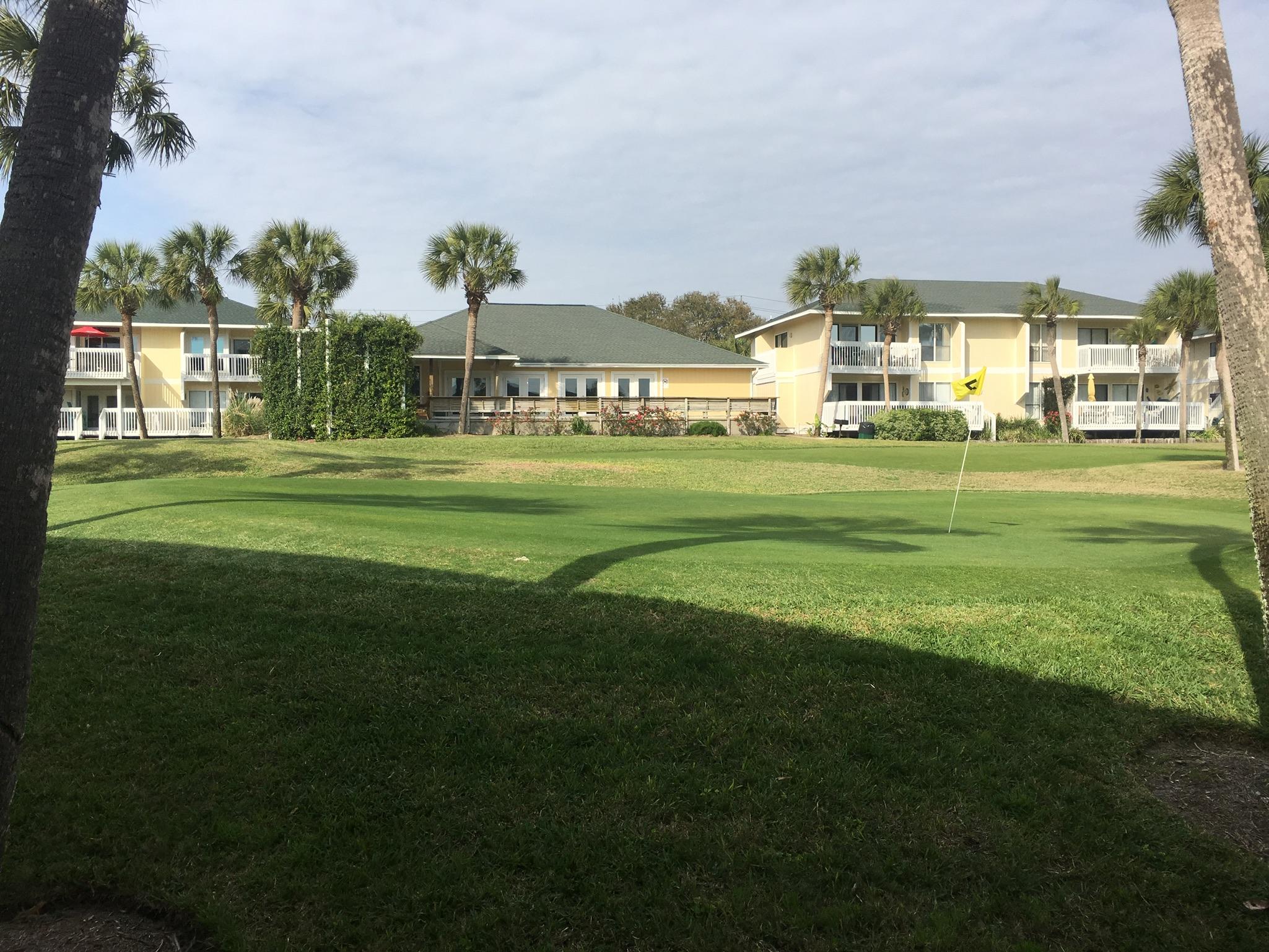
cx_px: 634
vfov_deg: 48.2
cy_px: 476
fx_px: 1063
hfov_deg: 61.7
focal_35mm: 29
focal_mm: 4.15
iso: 25
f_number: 2.2
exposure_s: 1/1672
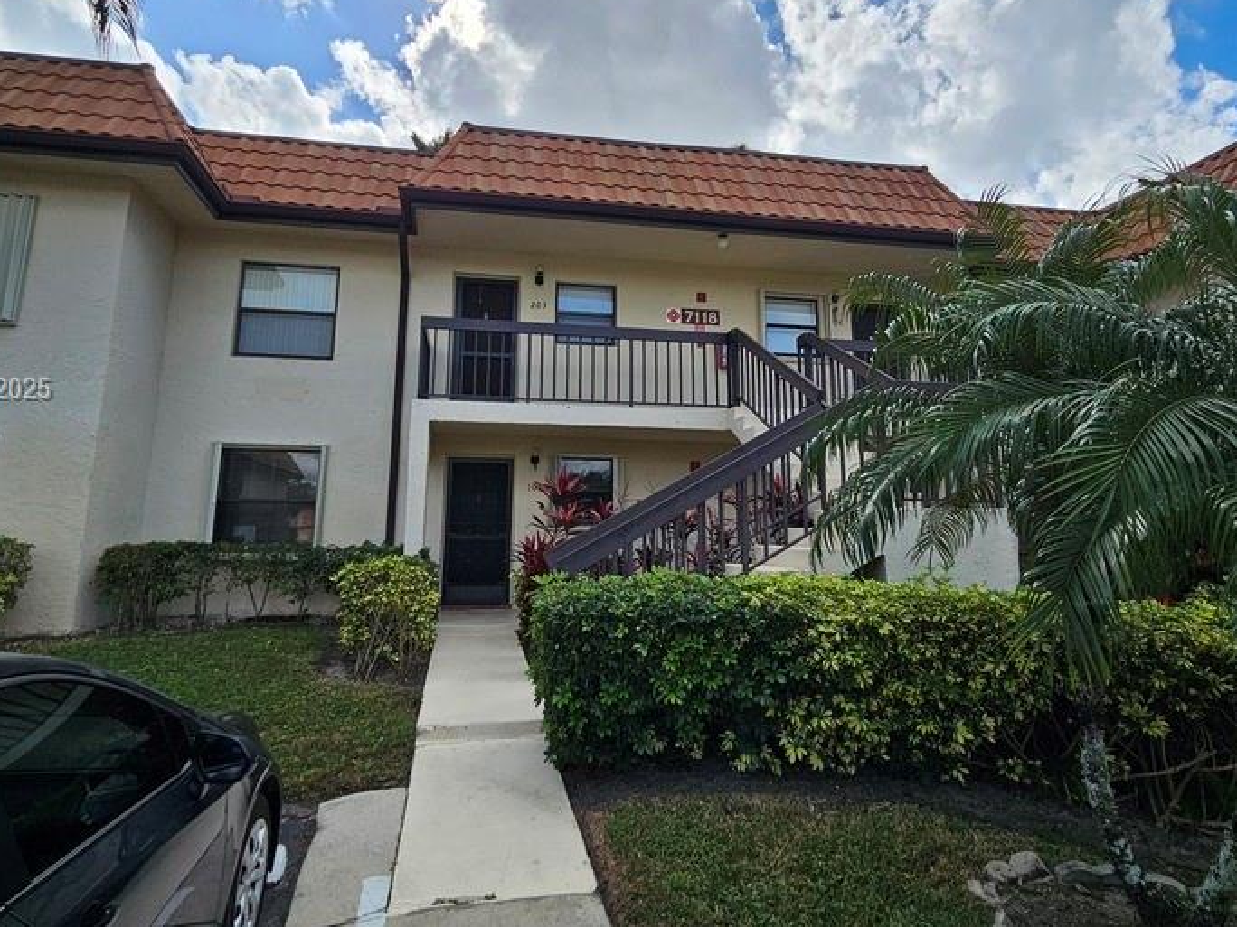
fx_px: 679
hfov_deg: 84.7
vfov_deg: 68.3
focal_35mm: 19
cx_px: 608
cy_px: 392
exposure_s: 1/2593
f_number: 2.2
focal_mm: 2.2
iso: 50
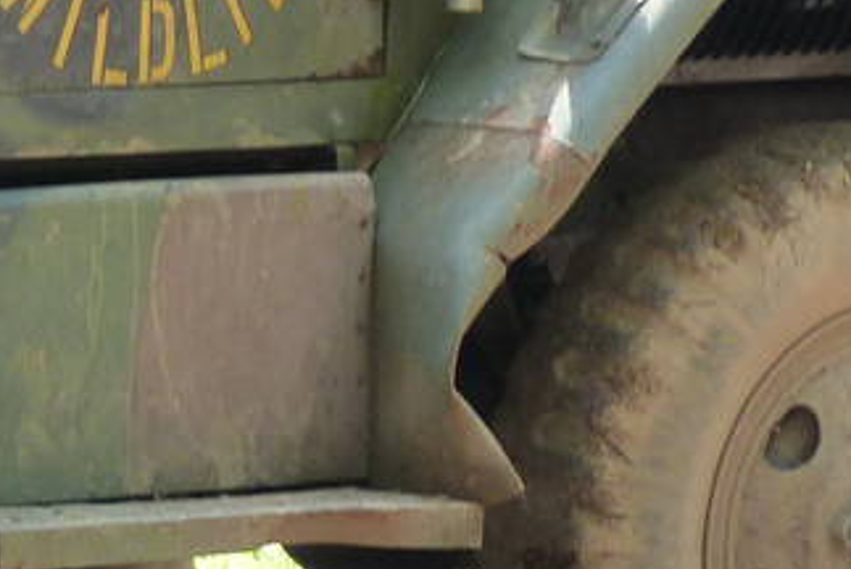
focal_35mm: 530
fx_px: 12540
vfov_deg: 2.6
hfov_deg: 3.9
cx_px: -653
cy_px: -8
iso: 125
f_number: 3.5
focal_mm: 18.6
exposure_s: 1/100
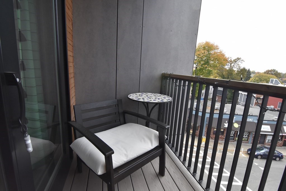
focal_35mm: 16
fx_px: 131
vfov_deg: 72.1
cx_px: 143
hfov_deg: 95.0
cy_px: 96
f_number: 8
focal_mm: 11
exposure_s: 1/400
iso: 800
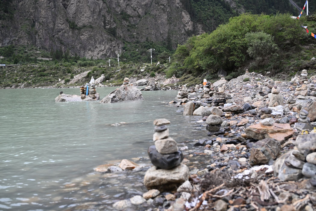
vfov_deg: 33.4
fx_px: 351
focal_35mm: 40
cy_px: 106
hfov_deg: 48.4
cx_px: 158
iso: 500
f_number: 4
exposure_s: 1/125
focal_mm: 40
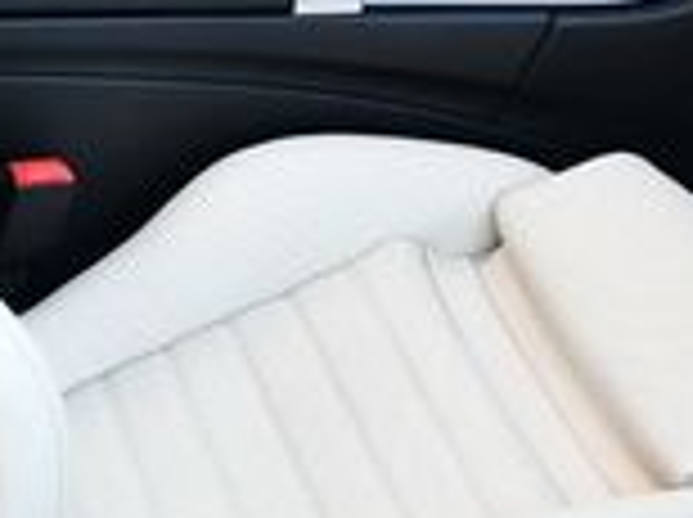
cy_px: -50
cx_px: 248
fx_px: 2878
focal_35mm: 144
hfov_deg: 13.7
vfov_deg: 10.2
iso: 500
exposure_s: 1/250
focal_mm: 18
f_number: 3.5
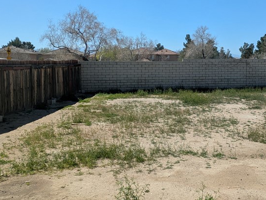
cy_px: 83
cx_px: 201
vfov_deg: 30.9
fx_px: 361
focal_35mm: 47
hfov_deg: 39.3
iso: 47
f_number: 1.89
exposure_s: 1/1821
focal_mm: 5.43
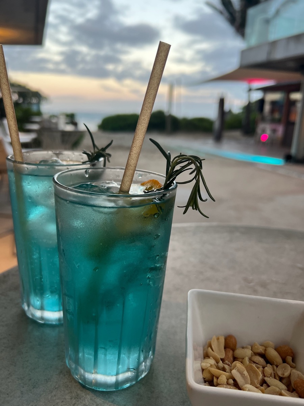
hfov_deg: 53.1
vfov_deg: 67.3
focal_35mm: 26
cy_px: 203
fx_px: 304
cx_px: 152
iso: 64
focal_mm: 5.7
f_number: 1.5
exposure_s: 1/100
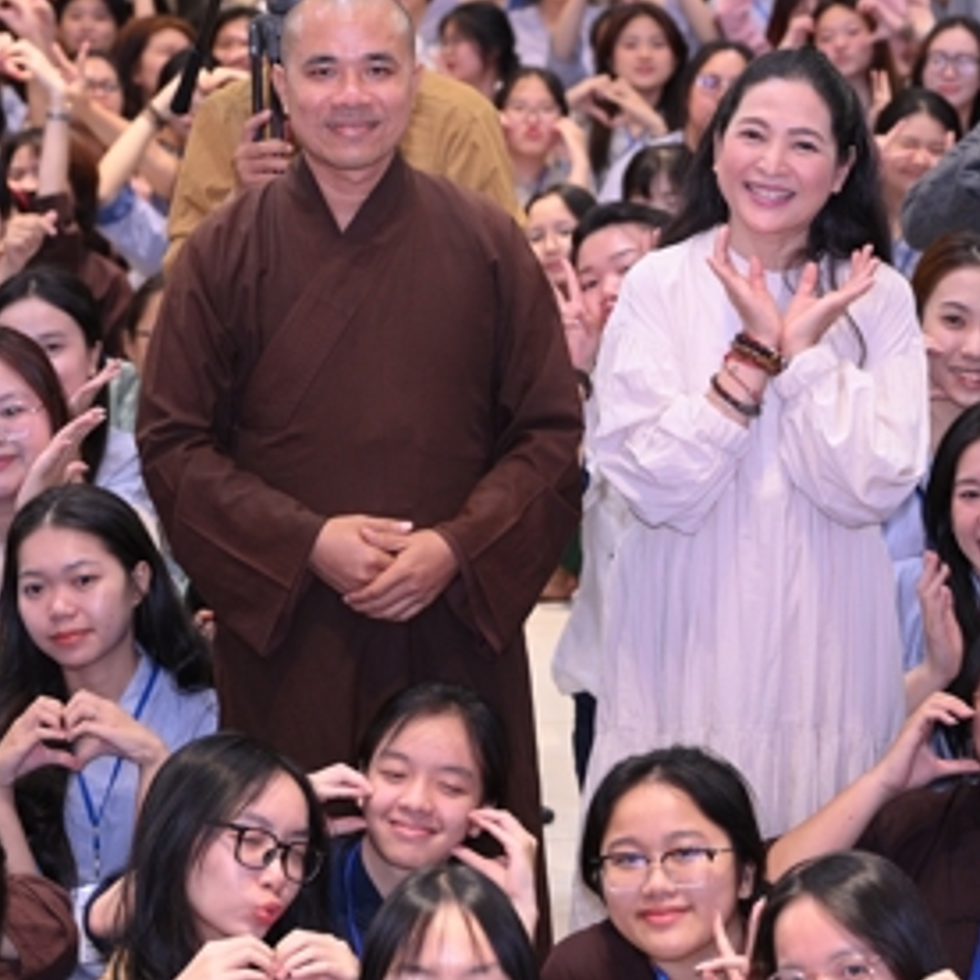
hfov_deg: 11.5
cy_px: 321
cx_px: 408
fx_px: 4869
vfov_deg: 11.5
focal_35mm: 152
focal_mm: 76
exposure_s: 1/100
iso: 1600
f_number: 4
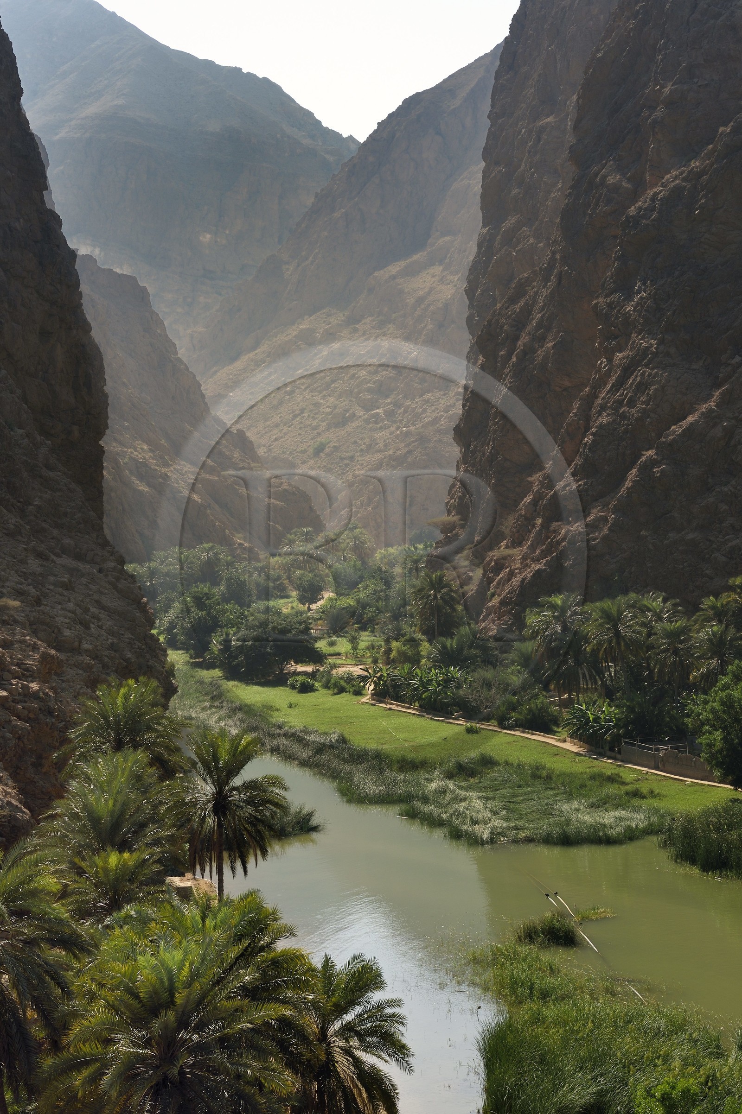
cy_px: 557
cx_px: 371
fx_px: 1919
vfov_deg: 32.4
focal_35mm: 62
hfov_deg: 21.9
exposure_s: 1/400
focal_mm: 62
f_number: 11
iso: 200
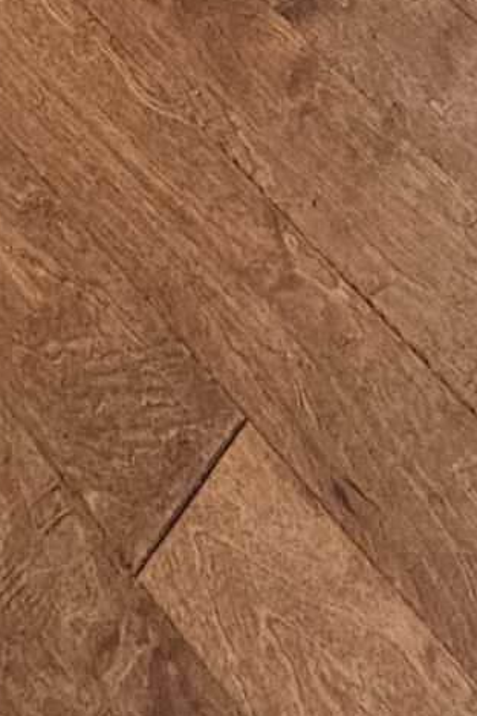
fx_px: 1471
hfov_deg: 17.9
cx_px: -24
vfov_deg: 14.8
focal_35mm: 74
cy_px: -1039
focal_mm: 2.2
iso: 80
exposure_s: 1/60
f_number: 2.2
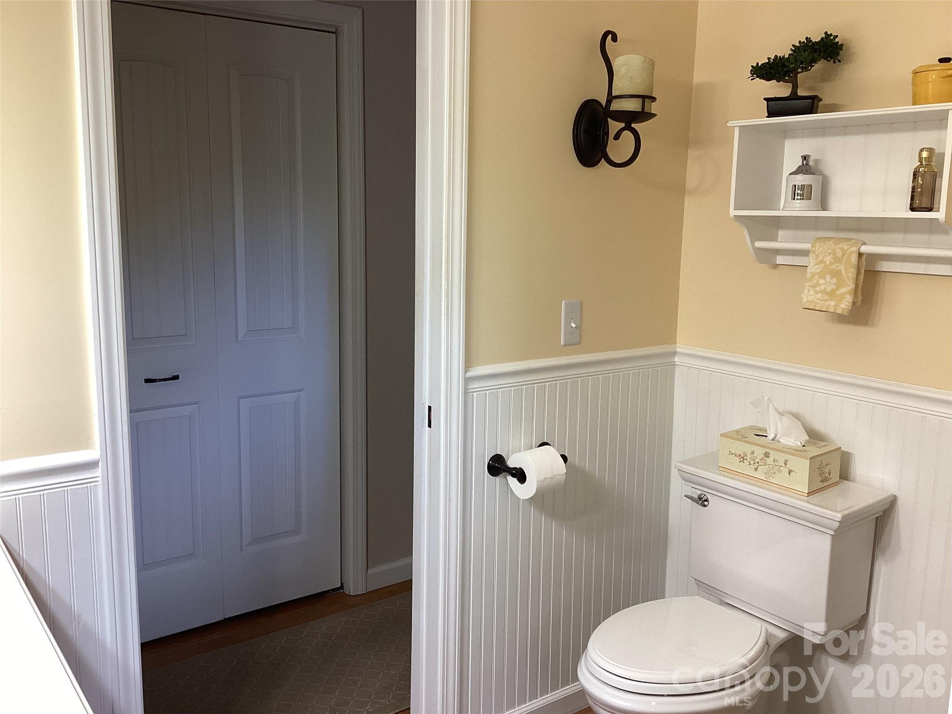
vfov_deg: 45.4
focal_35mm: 31
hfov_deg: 58.4
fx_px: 853
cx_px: 476
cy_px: 357
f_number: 2.4
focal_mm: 3.3
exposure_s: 1/60
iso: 125
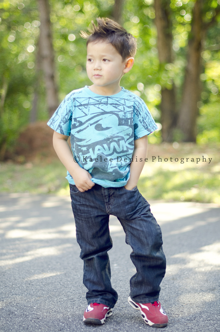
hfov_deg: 18.1
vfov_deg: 27.0
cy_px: 166
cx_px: 110
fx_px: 691
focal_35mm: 75
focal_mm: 50
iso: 200
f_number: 1.8
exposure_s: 1/500
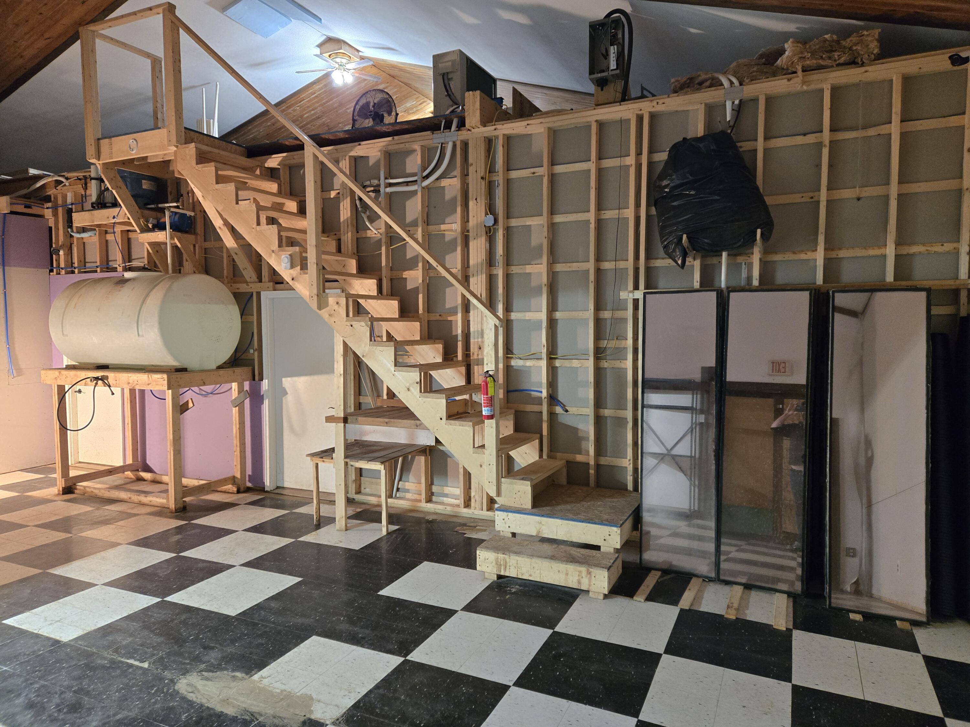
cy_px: 364
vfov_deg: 58.9
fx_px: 644
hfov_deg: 73.9
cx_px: 485
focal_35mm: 23
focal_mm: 5.4
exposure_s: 1/120
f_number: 1.8
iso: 800
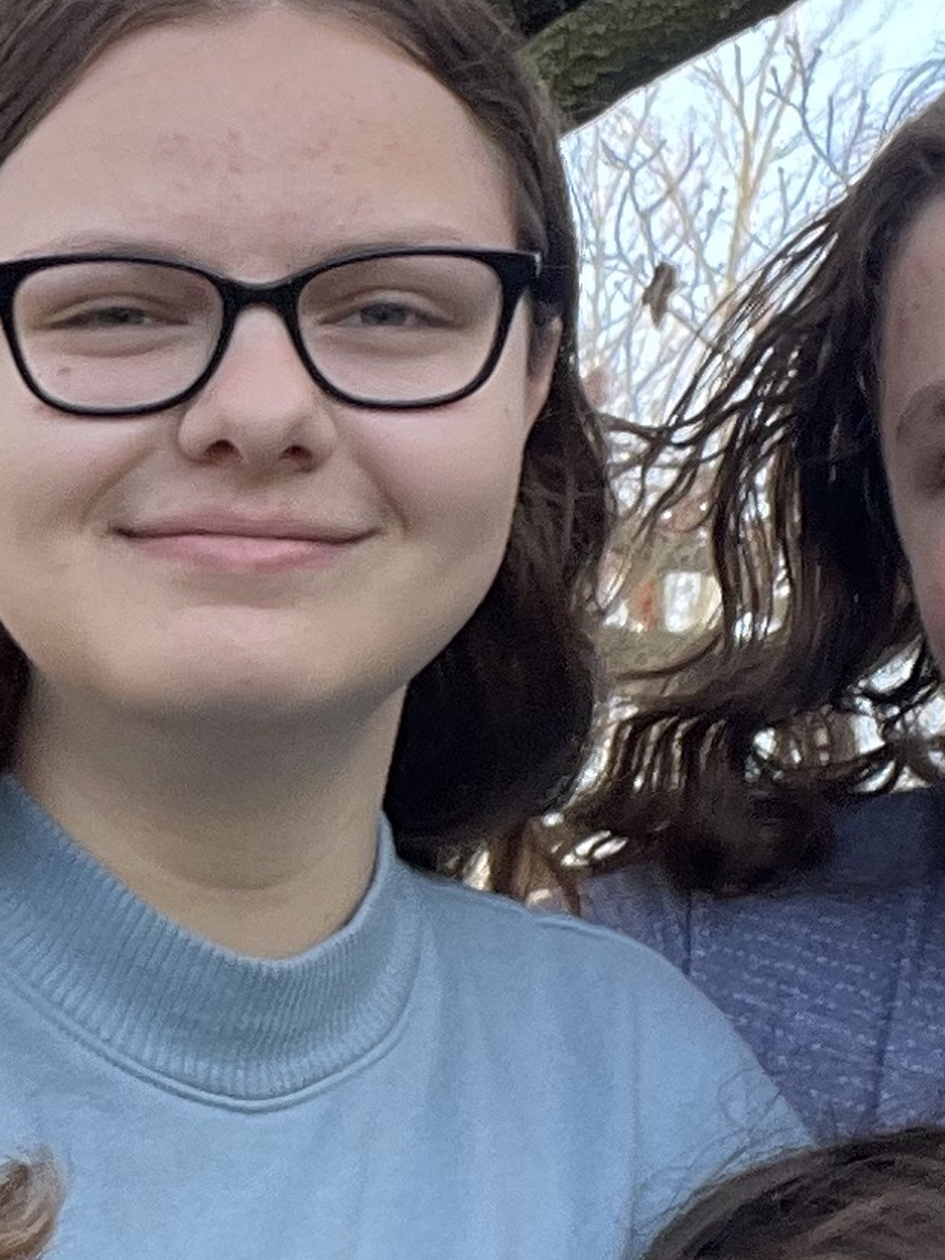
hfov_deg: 13.0
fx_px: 4078
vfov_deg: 17.5
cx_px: -43
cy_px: 481
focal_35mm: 112
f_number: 2.2
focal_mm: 2.71
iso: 50
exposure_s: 1/121
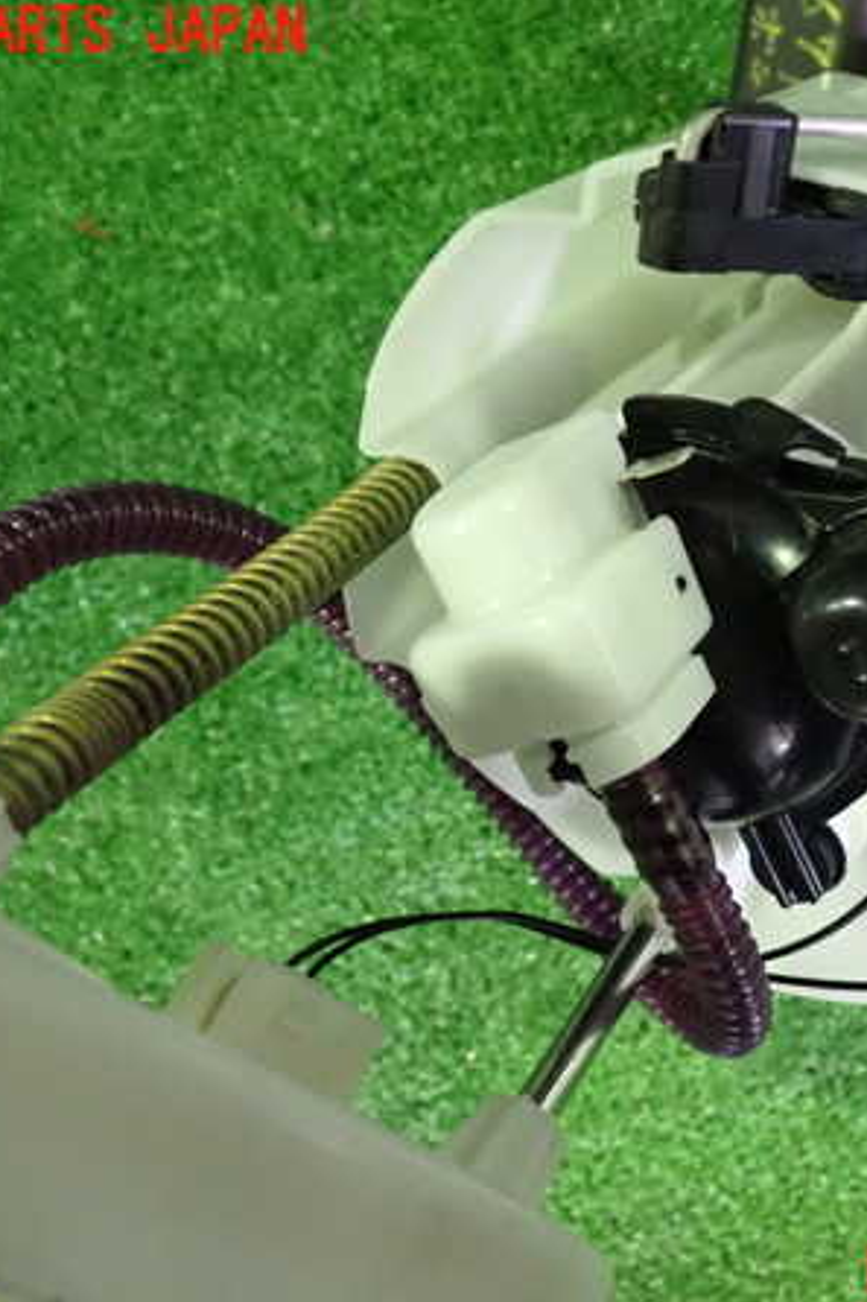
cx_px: 651
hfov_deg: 31.3
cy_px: 654
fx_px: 1518
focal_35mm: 42
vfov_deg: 46.4
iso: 1250
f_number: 2.3
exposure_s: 1/50
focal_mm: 5.4
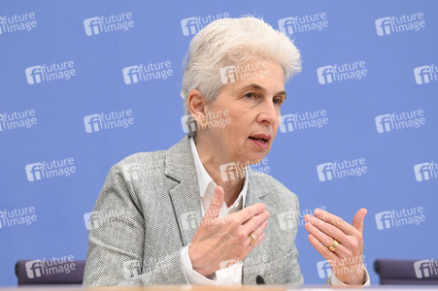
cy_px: 146
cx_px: 219
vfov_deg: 11.4
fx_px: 1459
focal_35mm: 120
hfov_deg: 17.1
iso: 3200
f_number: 4.5
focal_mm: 120
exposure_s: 1/800
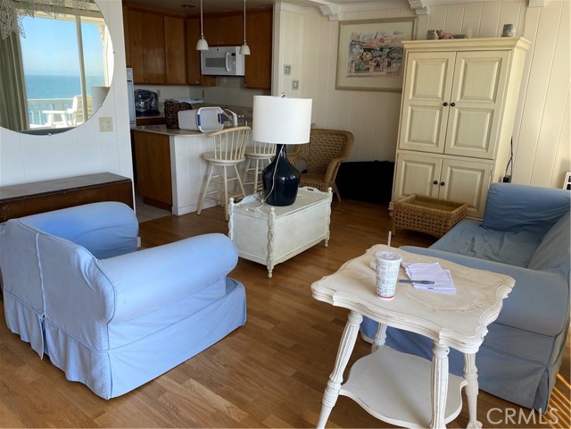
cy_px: 214
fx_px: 429
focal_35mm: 26
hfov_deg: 67.3
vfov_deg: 53.1
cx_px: 286
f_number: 1.8
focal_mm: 4.25
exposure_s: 1/121
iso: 50
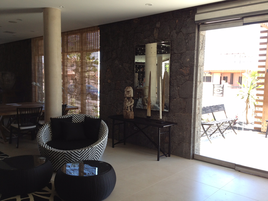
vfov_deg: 40.7
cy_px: 100
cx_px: 134
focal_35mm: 35
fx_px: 271
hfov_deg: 52.6
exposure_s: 1/120
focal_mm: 4.28
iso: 80
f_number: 2.4
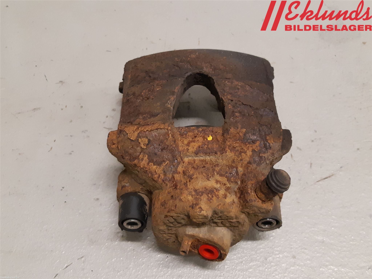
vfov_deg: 53.1
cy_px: 140
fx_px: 279
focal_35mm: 26
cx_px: 186
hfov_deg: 67.3
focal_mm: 3.93
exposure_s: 1/50
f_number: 1.7
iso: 250
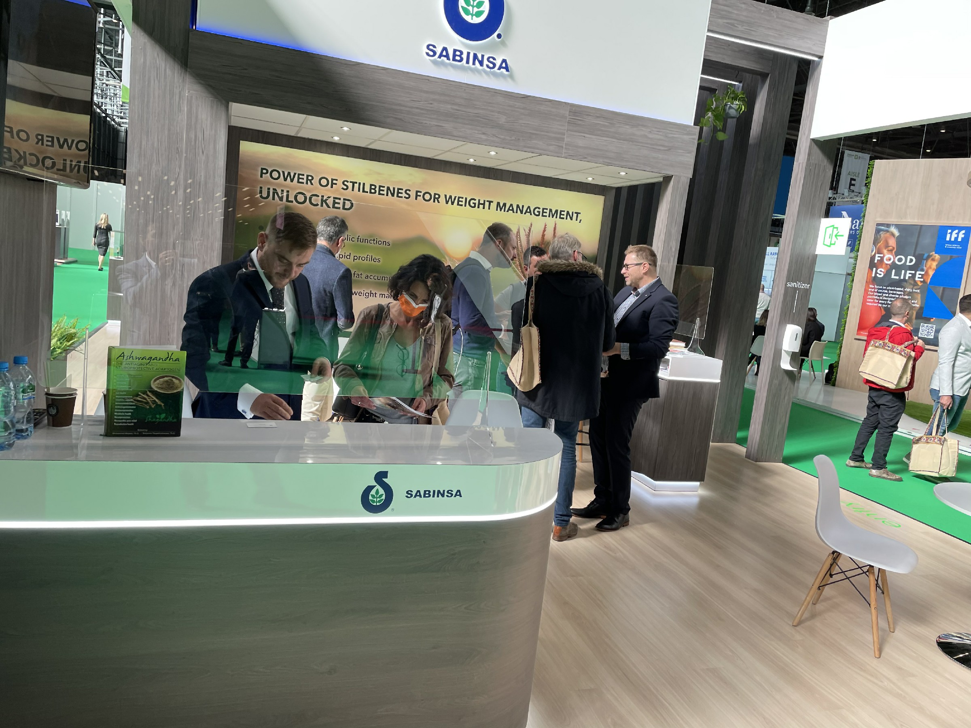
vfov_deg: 53.1
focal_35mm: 26
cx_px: 486
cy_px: 364
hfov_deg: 67.3
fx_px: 729
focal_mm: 4.2
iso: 32
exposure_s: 1/120
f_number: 1.6
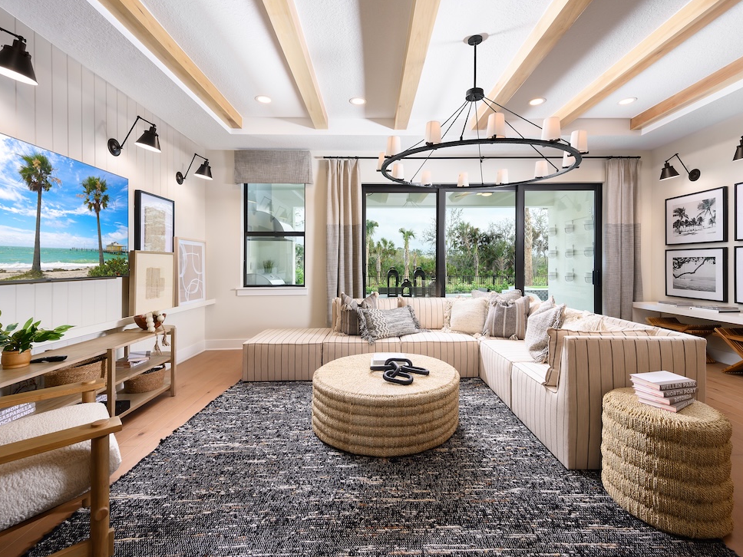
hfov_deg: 94.4
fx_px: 343
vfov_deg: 78.1
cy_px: 272
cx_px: 393
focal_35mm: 16
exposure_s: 1/100
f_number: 8
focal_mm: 14
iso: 160
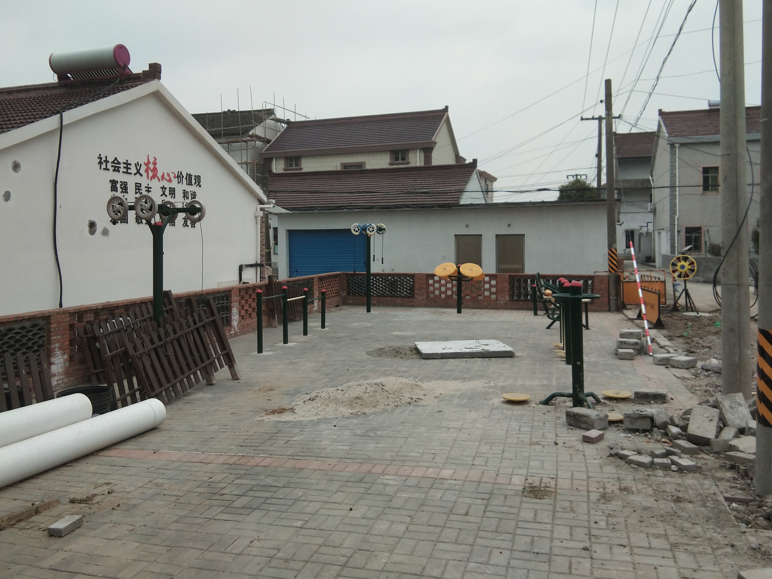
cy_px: 266
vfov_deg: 41.8
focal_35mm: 34
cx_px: 365
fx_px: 758
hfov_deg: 53.9
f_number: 2.2
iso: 50
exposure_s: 1/125
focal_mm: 3.69
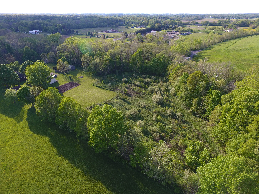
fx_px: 150
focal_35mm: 20
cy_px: 97
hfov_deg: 81.7
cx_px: 130
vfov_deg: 66.0
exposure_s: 1/313
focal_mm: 3.61
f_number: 2.8
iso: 100
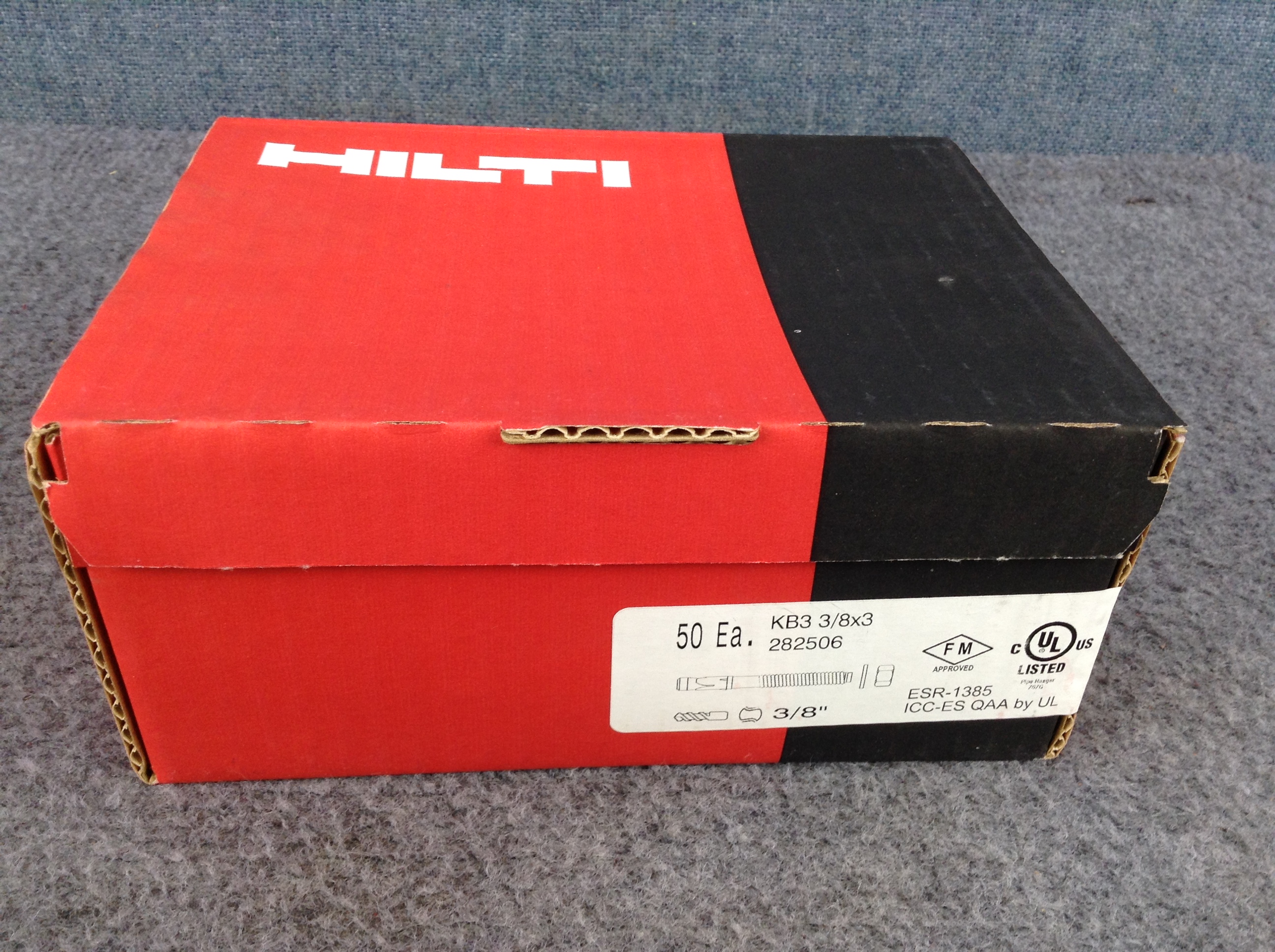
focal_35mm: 33
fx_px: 1214
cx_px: 638
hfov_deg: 55.4
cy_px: 476
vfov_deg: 42.8
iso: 32
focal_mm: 3.3
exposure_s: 1/40
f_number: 2.4
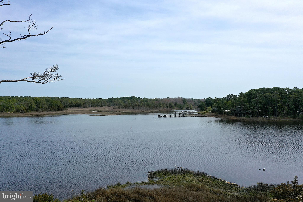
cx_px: 152
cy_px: 101
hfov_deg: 65.5
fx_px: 236
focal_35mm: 28
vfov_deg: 46.4
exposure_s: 1/800
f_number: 6.3
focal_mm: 10.26
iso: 100
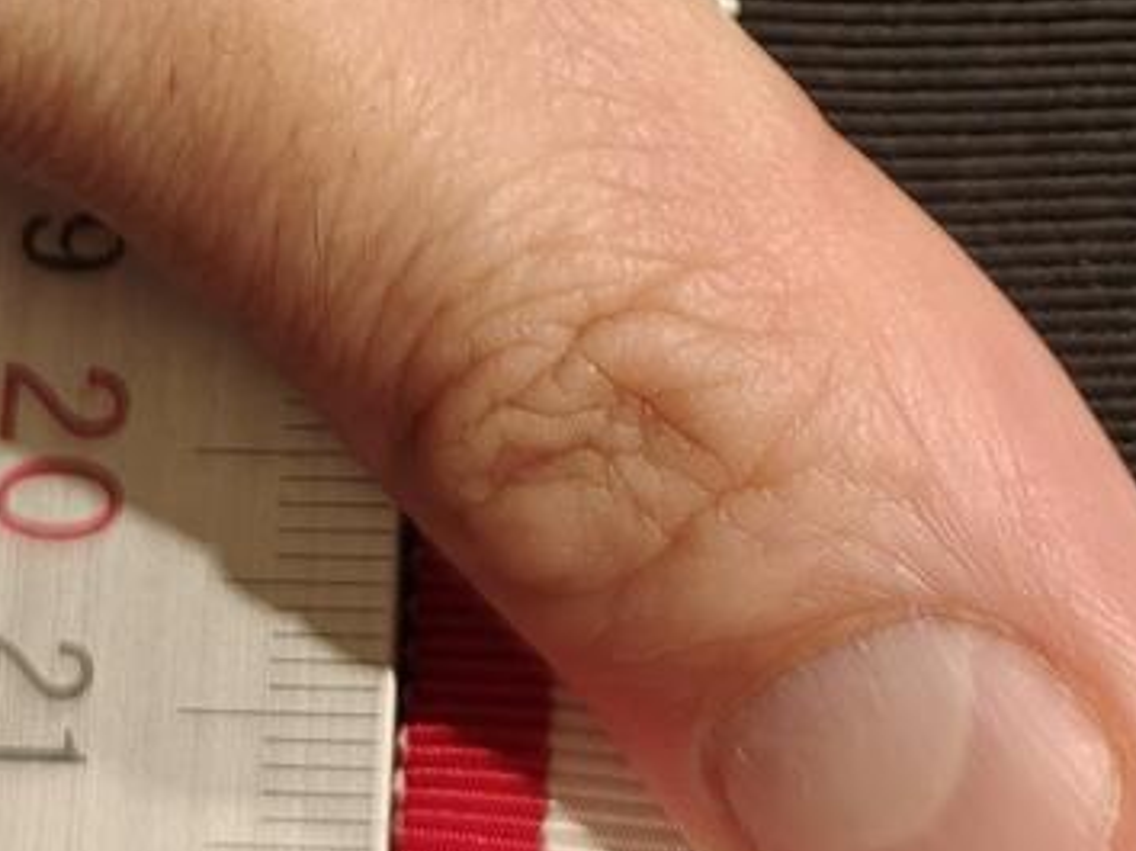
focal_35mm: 117
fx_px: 3837
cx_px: 700
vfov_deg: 12.1
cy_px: -421
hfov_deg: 16.8
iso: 125
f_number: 1.6
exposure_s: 1/100
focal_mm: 6.06
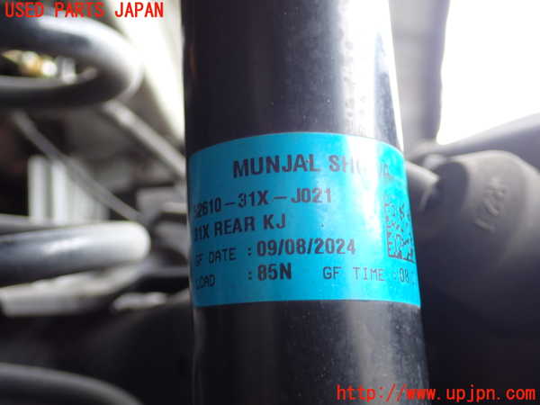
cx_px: 270
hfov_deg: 42.9
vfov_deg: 32.9
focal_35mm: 44
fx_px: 686
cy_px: 202
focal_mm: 7.84
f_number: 2.9
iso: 200
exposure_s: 1/50
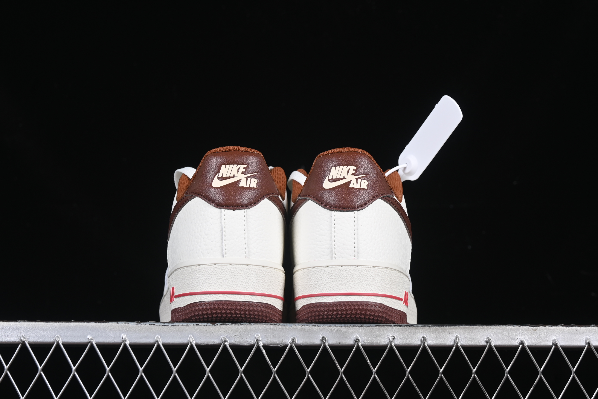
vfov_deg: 18.2
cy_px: 200
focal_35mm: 75
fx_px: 1246
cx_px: 299
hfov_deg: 27.0
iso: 160
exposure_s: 1/80
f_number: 8
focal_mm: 50
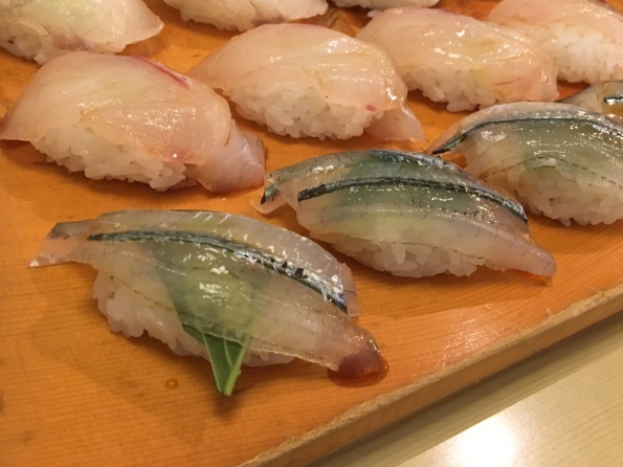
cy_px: 175
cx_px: 305
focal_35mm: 39
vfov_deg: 36.6
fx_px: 702
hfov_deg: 47.9
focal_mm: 4.15
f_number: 2.2
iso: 160
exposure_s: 1/30
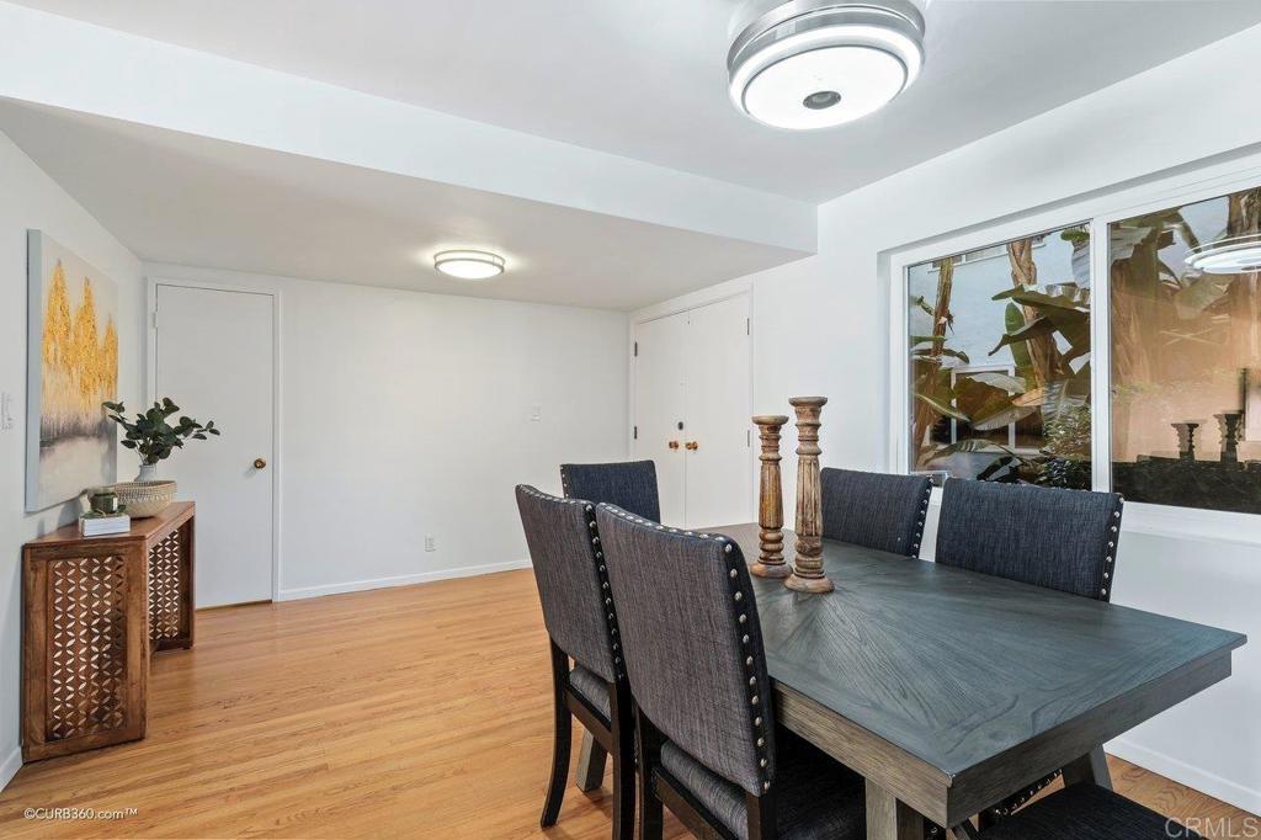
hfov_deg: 96.8
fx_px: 560
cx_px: 630
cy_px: 420
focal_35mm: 16
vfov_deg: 73.7
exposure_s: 1/2
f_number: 7.1
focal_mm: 10.5
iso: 400
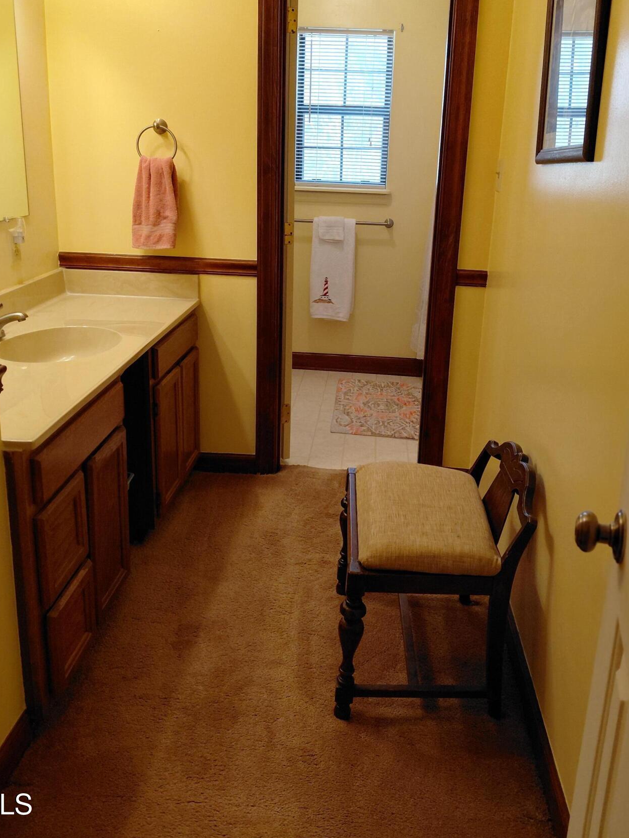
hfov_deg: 46.8
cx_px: 330
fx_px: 727
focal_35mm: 30
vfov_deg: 59.6
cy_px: 348
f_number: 1.8
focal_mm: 4.69
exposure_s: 1/60
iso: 160
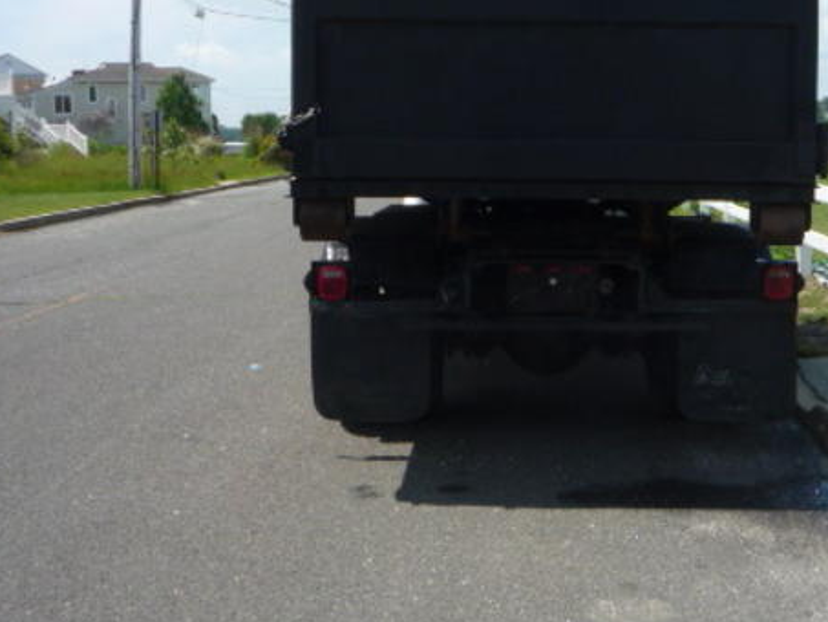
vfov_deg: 27.3
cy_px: 198
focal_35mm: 53
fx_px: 1268
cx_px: 565
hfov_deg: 35.7
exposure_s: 1/400
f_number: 5
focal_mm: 5.2
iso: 100
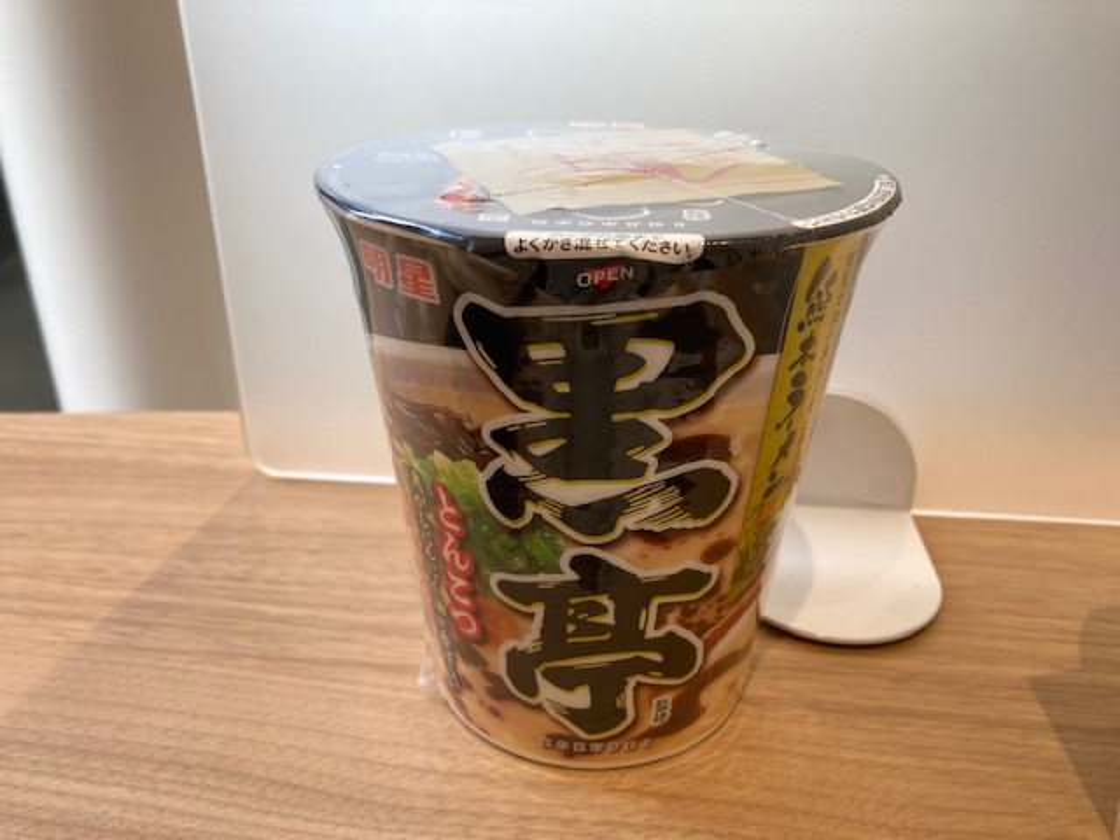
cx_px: 560
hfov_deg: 63.4
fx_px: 906
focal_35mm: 28
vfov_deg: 49.7
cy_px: 420
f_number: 1.8
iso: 20
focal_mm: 3.99
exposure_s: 1/150
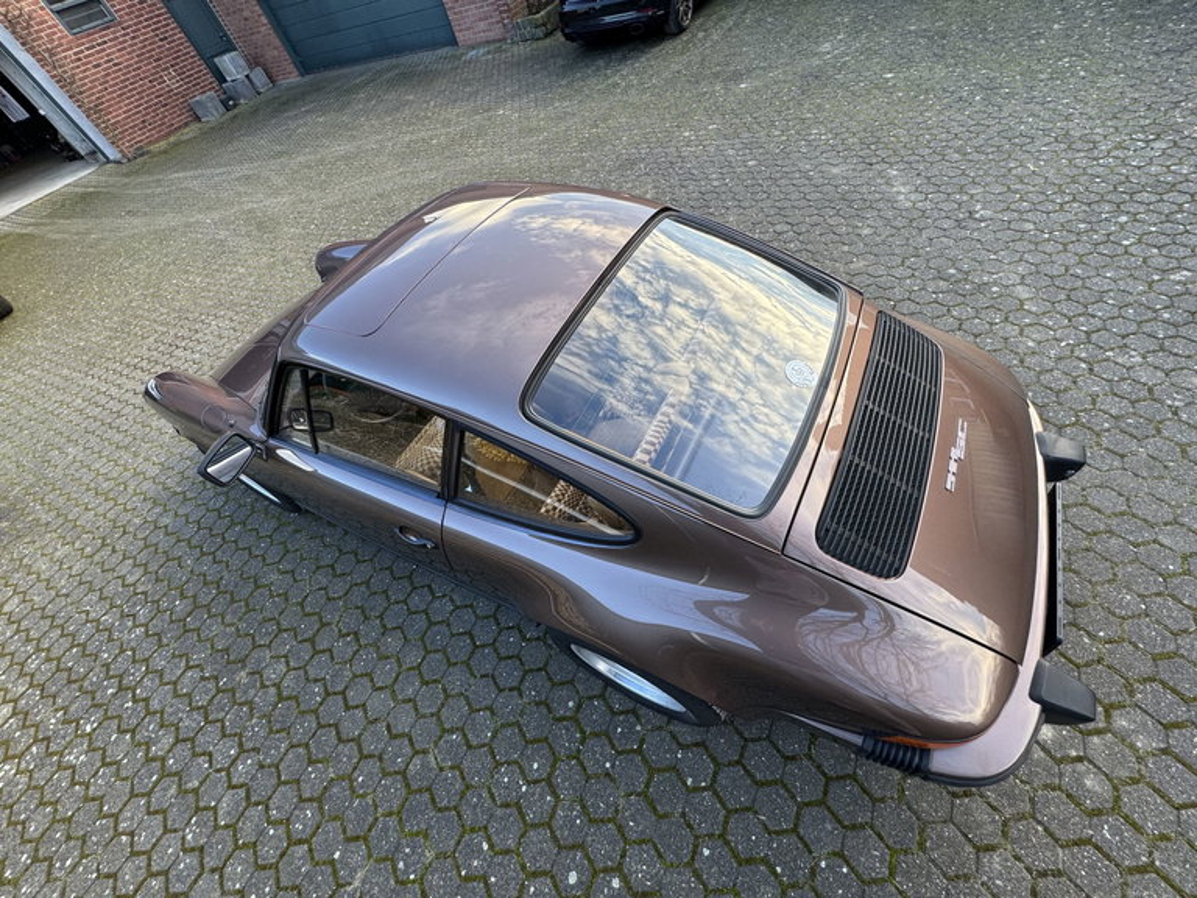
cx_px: 598
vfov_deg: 85.7
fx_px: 484
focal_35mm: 14
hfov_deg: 102.1
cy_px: 449
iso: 64
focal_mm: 2.22
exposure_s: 1/99
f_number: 2.2
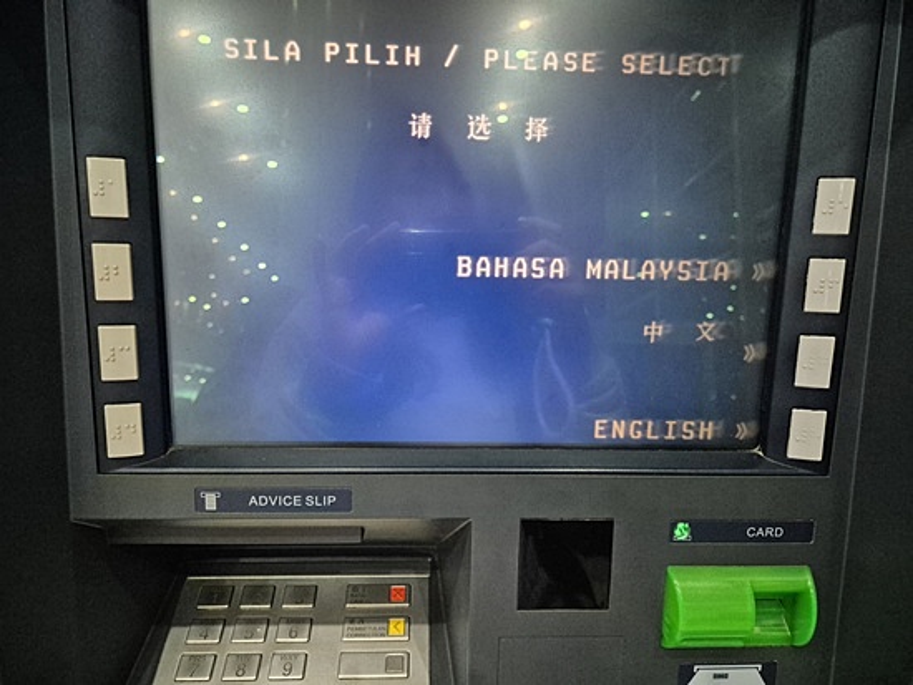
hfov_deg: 73.9
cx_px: 456
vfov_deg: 58.9
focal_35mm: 23
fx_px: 607
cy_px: 342
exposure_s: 1/100
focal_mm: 5.4
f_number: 1.8
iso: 2500
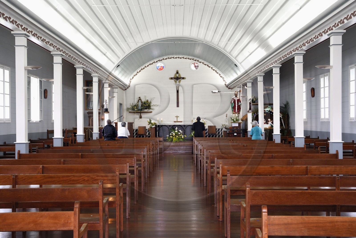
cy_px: 119
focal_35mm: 45
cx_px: 178
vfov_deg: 29.9
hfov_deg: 43.6
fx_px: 445
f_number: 7.1
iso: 1600
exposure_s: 1/25
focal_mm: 45
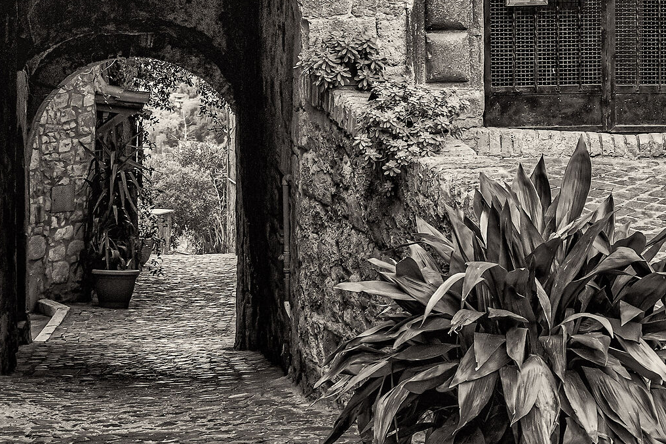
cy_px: 7
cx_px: 506
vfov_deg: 15.8
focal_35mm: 85
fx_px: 1573
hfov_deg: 23.6
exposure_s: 1/8
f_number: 10
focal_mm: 36
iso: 640
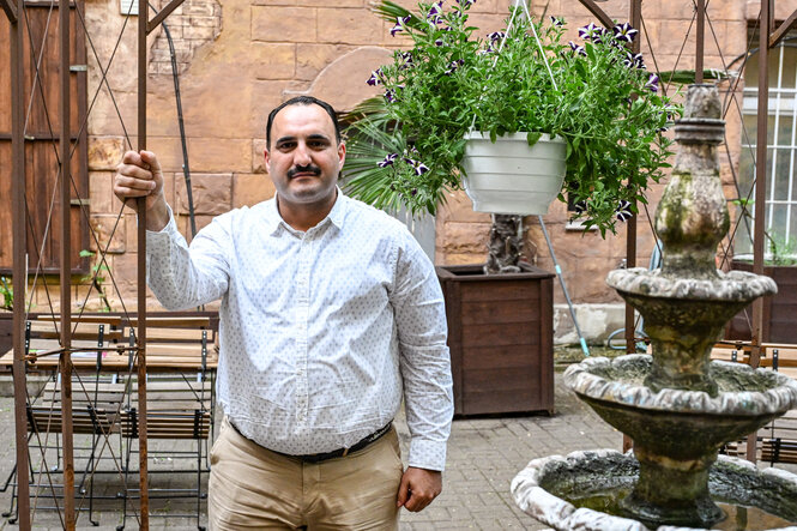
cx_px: 398
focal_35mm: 32
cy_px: 266
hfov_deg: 58.0
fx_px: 719
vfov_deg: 40.5
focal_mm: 32.5
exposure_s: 1/500
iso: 3200
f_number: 5
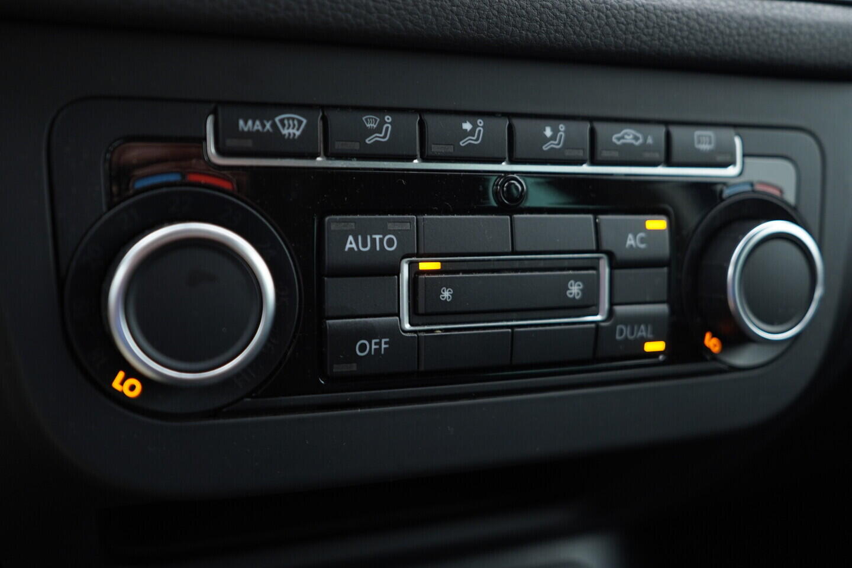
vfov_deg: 36.9
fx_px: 852
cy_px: 284
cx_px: 426
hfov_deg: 53.1
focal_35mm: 36
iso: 250
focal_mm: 24
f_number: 2.8
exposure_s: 1/40
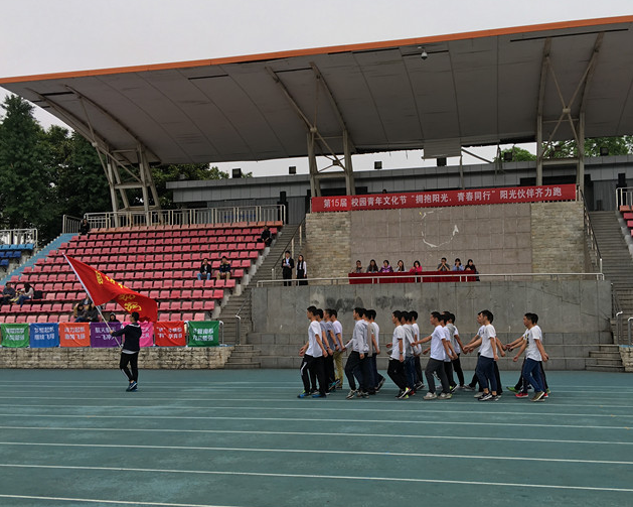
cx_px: 353
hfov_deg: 50.2
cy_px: 295
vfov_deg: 41.0
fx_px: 674
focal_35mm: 36
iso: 25
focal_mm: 4.15
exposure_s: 1/358
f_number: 2.2
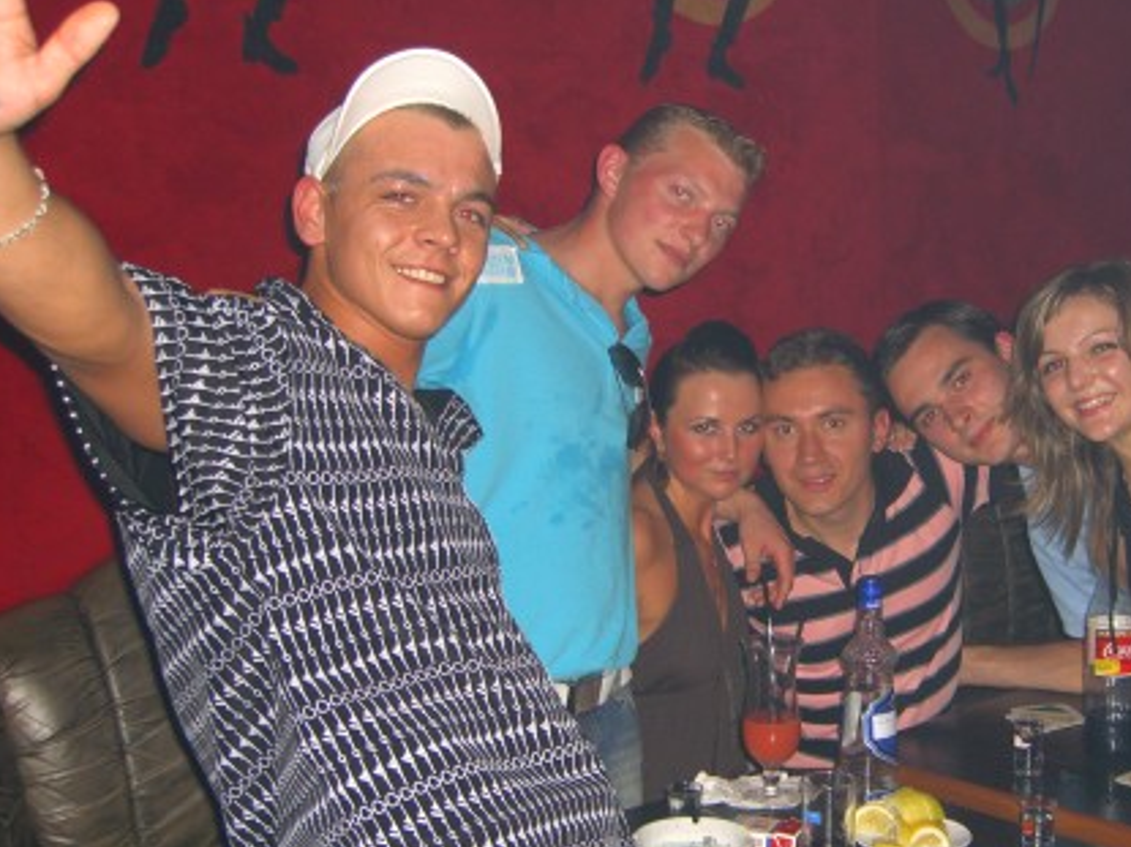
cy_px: 504
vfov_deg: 26.5
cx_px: 809
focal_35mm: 55
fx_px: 1796
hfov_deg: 34.4
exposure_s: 1/60
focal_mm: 7.9
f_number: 2.8
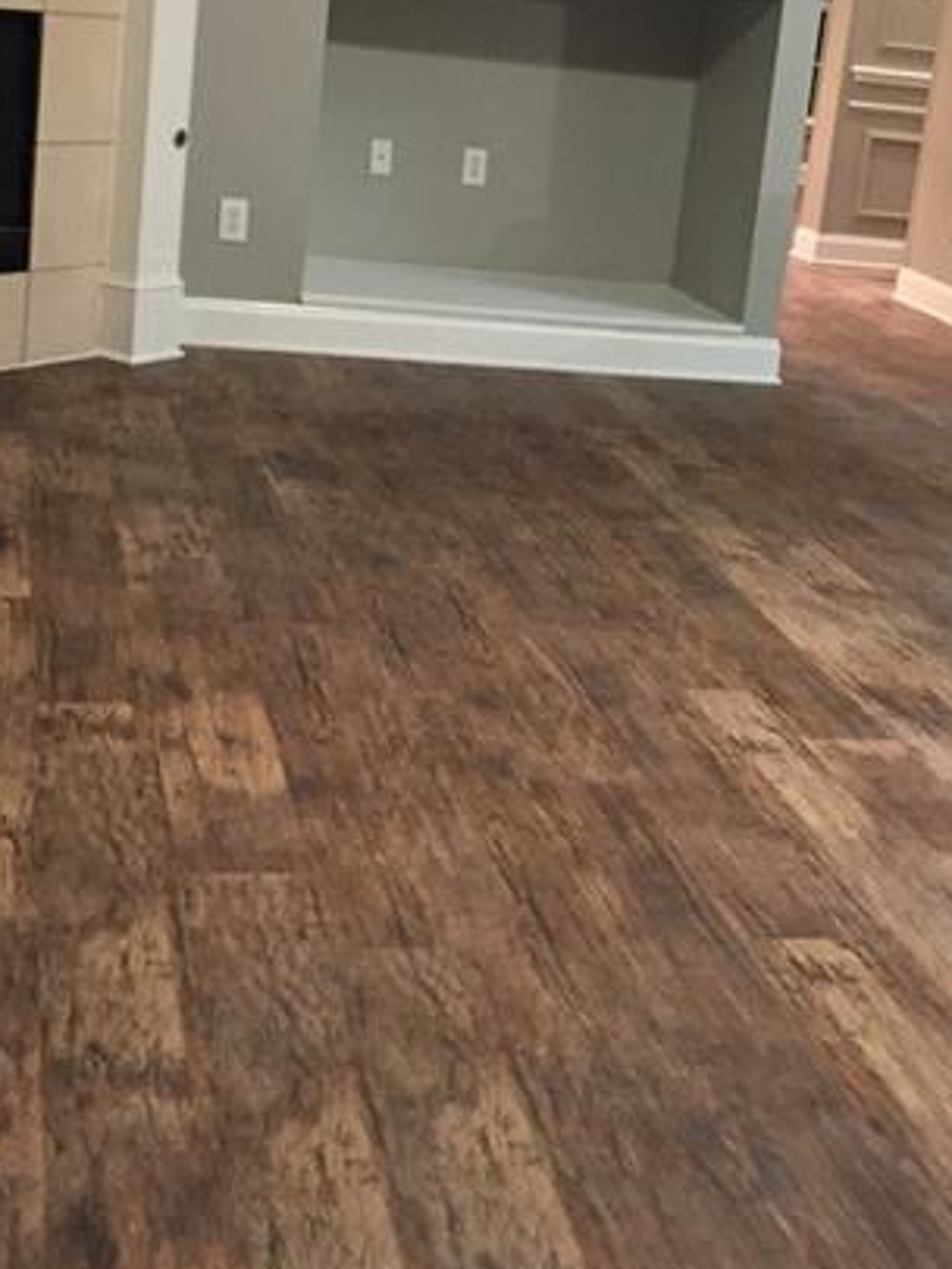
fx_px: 2016
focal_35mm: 55
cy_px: 389
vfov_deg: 34.5
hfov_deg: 26.5
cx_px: 561
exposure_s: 1/24
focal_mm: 4.15
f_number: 2.2
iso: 250
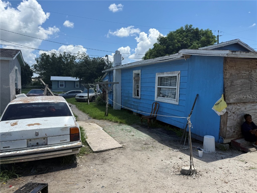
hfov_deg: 71.6
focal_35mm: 24
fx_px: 178
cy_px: 96
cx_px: 128
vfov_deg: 56.8
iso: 80
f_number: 1.78
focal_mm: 6.76
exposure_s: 1/3953
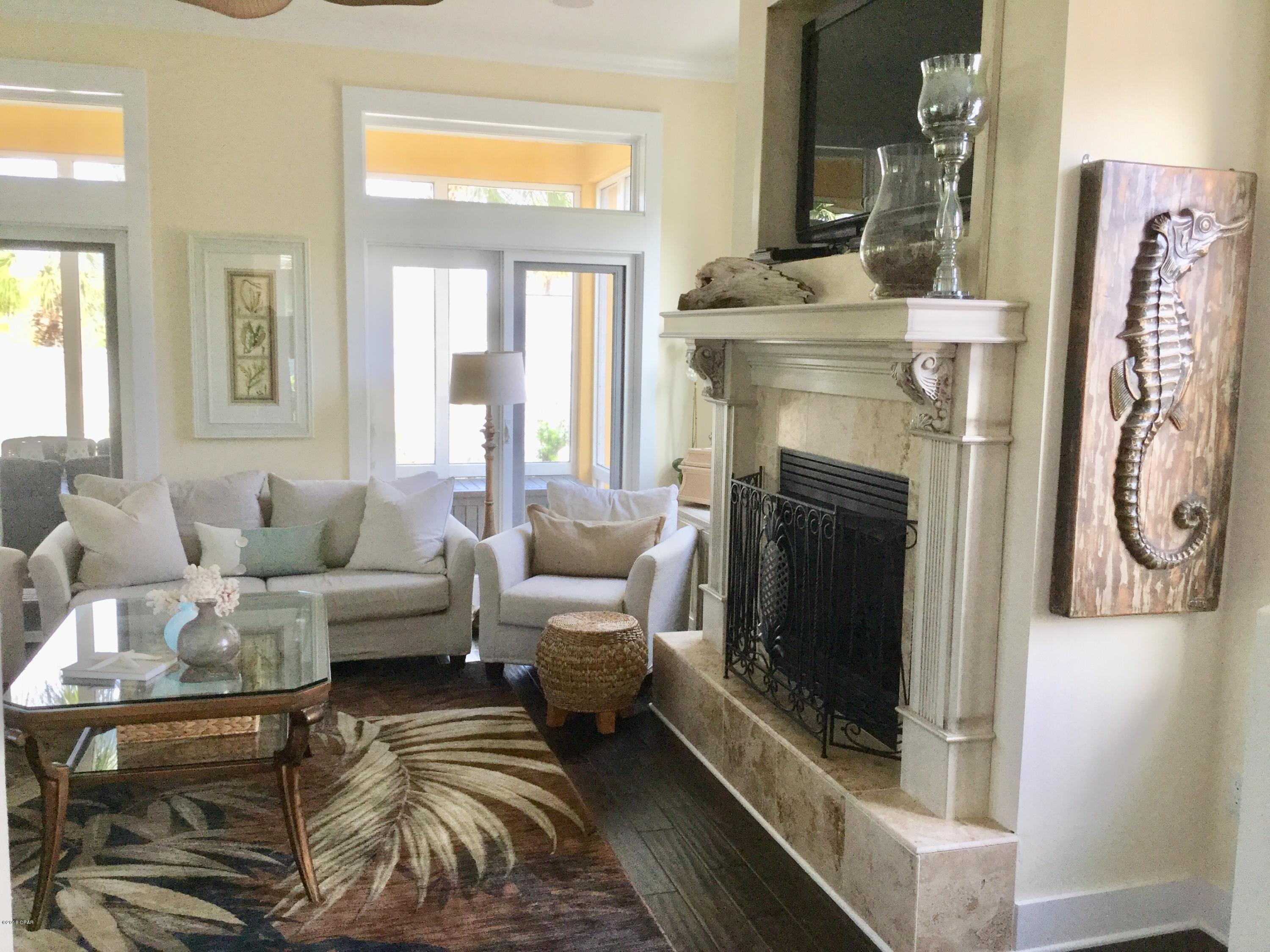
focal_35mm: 31
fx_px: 1137
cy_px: 476
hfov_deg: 58.4
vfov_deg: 45.4
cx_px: 635
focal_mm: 3.3
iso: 25
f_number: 2.4
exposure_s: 1/30
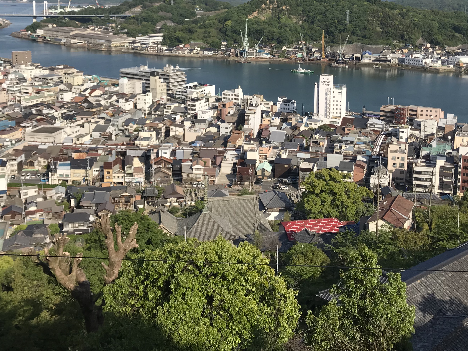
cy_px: 86
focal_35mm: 43
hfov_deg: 43.8
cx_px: 255
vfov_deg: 32.9
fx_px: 581
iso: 20
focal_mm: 3.99
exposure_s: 1/2519
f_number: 1.8
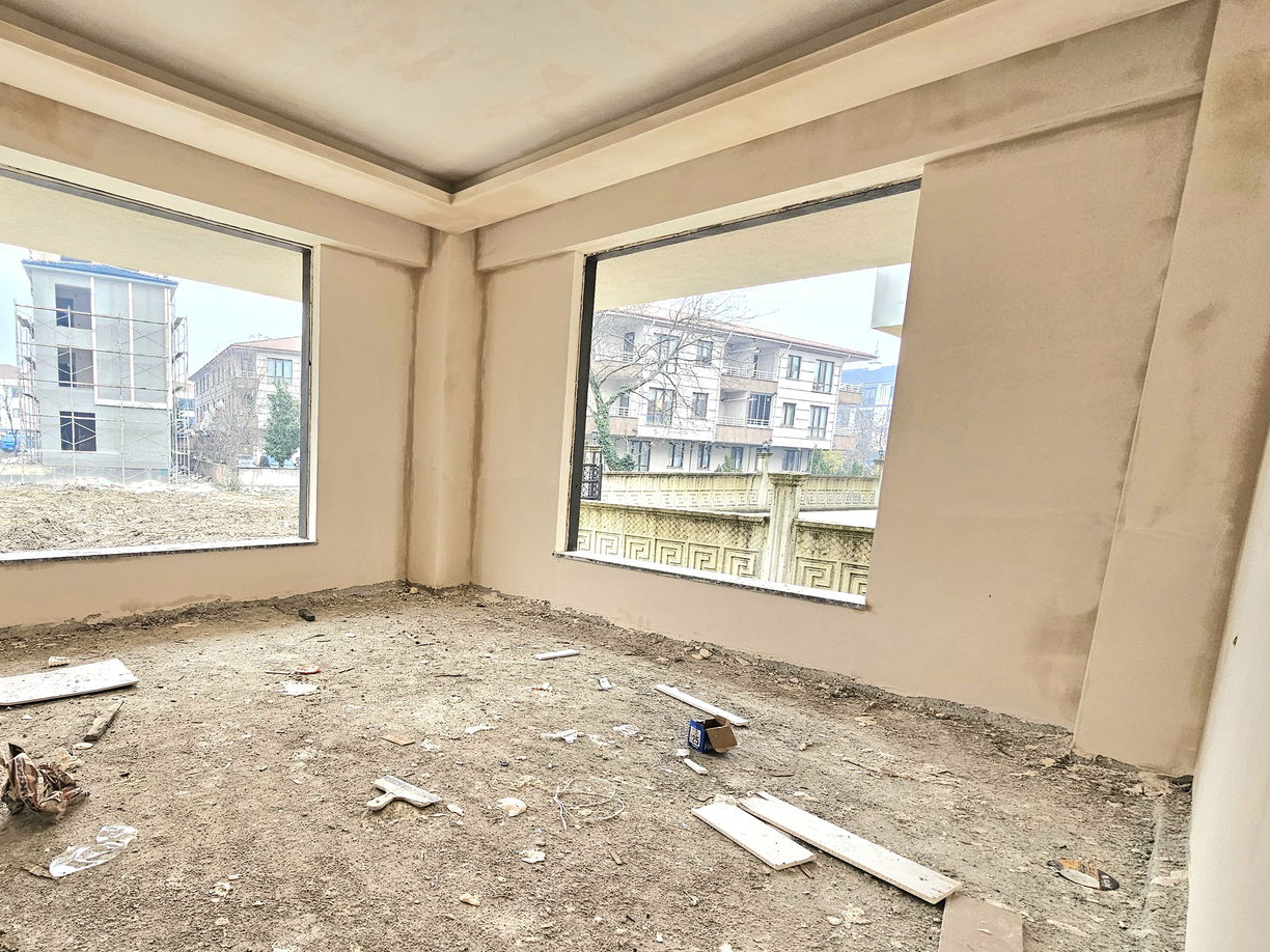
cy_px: 573
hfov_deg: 88.4
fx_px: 624
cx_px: 443
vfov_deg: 73.9
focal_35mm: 17
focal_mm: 2.2
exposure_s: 1/208
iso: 100
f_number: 2.2
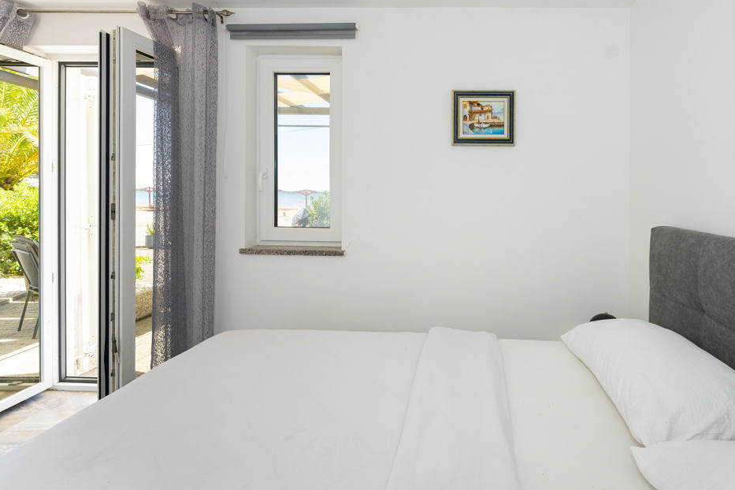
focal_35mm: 18
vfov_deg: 66.6
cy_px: 190
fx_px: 367
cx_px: 442
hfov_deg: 88.8
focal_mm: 14
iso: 800
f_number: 7.1
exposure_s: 1/100
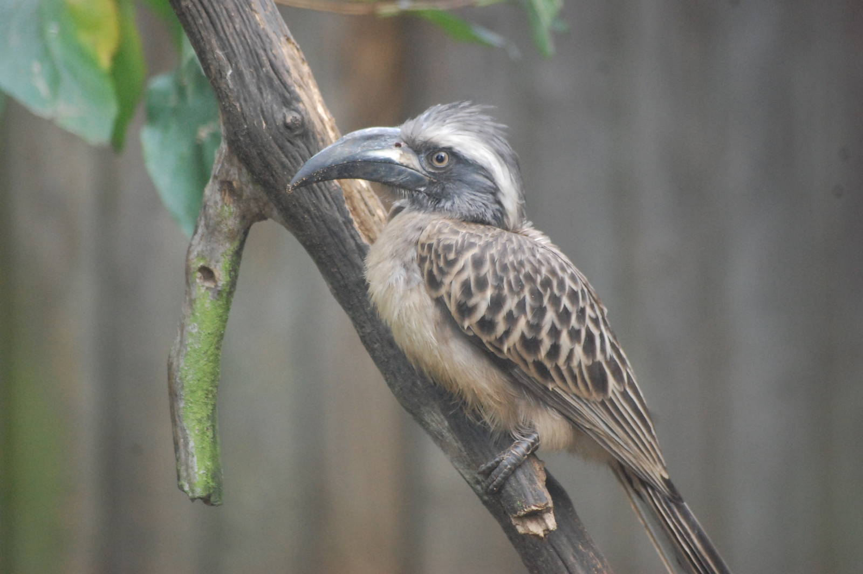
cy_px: 287
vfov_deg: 4.6
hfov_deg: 6.9
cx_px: 432
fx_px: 7186
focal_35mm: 300
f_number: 5.6
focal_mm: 200
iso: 1400
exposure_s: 1/125
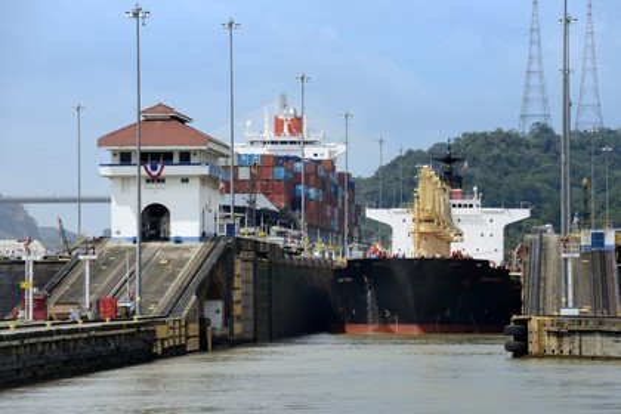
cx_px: 310
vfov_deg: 6.9
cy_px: 207
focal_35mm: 200
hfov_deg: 10.3
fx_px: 3450
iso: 200
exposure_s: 1/400
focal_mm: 200
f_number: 10
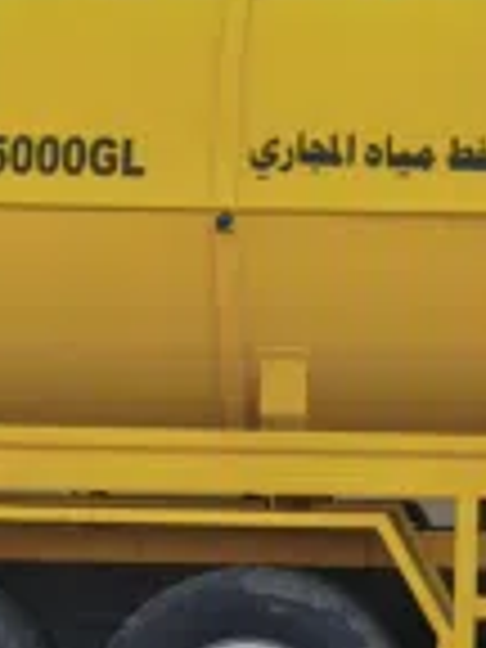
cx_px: 634
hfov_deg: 8.7
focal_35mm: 169
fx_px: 3164
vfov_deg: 11.7
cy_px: 396
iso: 80
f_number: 1.7
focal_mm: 5.35
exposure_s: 1/1037
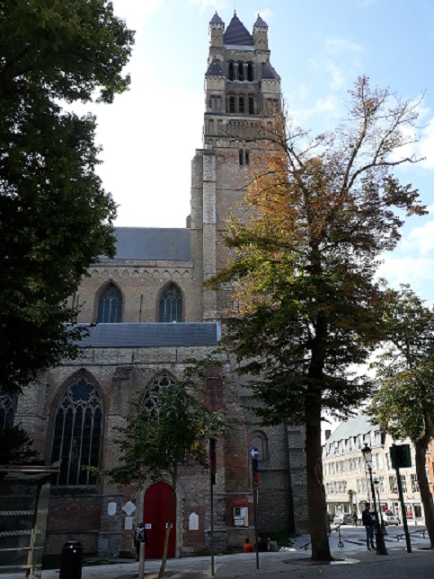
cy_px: 290
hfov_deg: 51.3
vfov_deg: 65.4
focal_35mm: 27
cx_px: 217
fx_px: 452
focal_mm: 3.71
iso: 40
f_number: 1.7
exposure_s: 1/662
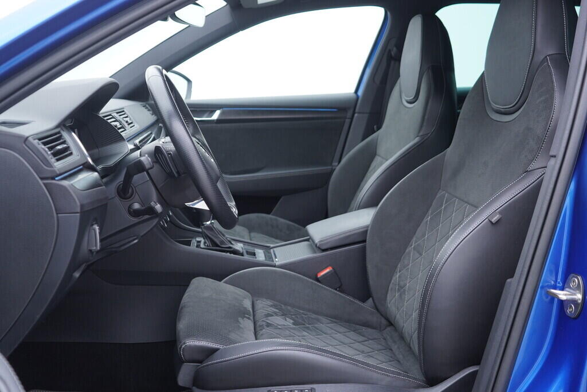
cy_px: 196
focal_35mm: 36
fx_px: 587
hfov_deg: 53.1
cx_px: 294
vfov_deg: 36.9
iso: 200
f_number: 2.8
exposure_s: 1/40
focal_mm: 24
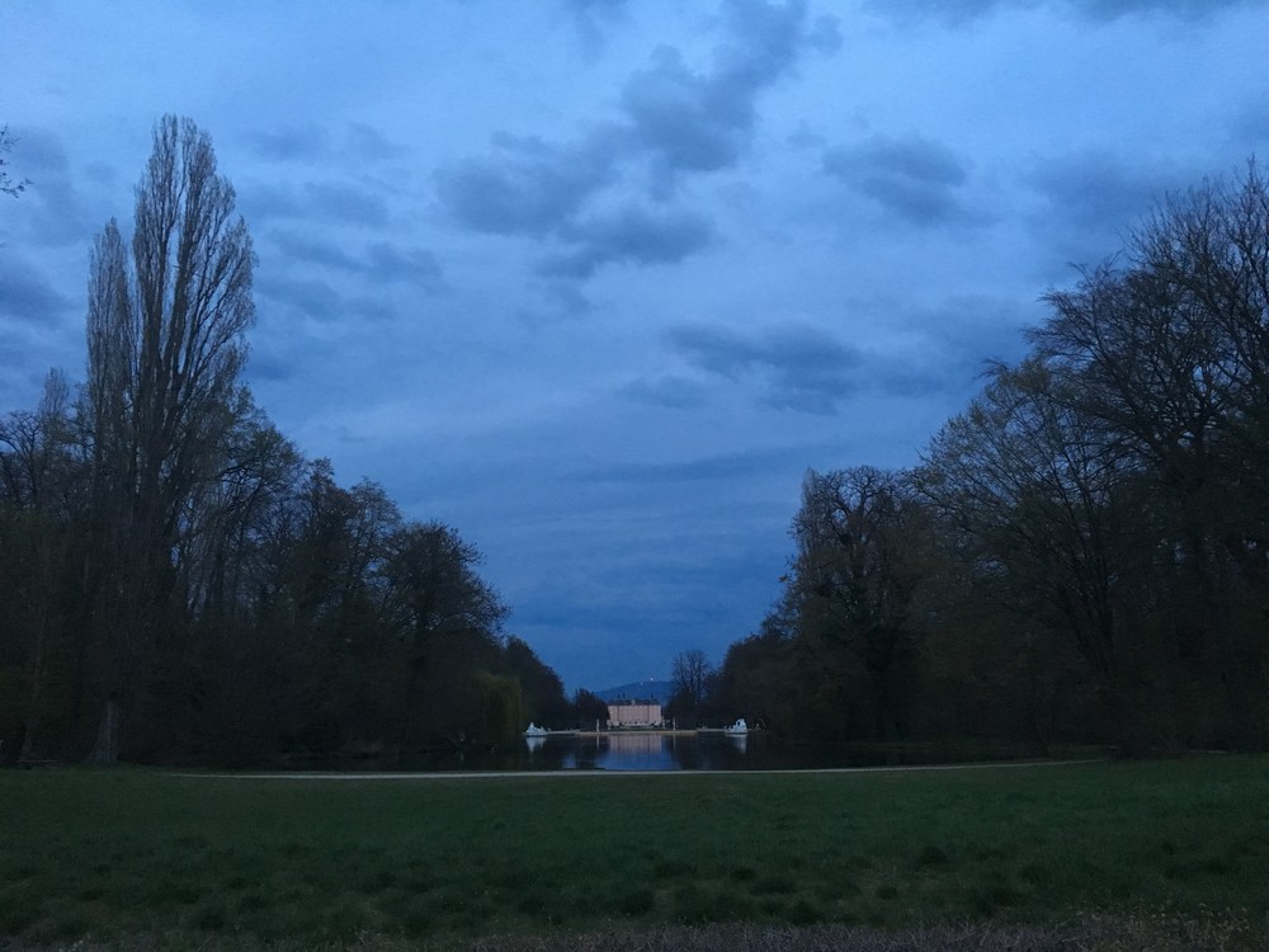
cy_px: 476
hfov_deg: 61.7
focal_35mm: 29
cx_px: 634
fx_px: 1063
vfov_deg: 48.2
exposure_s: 1/17
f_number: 2.2
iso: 250
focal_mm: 4.15
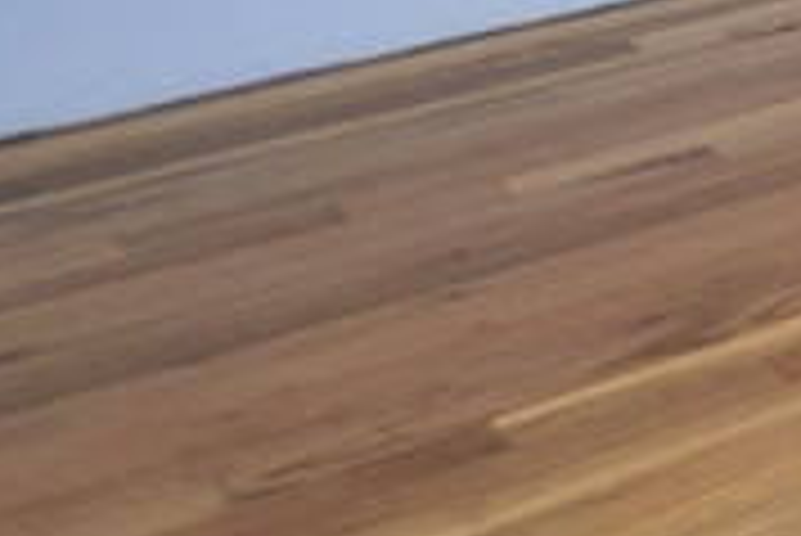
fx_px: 1915
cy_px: -705
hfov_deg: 12.7
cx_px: 2214
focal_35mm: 86
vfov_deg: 12.7
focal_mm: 10
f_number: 4.5
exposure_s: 1/80
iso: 400
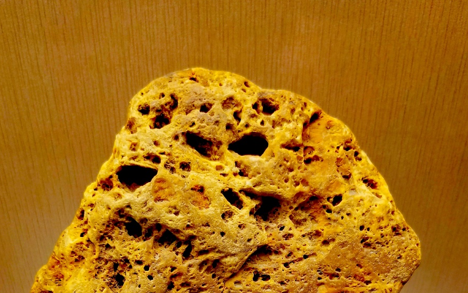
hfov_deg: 46.2
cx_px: 231
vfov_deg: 27.9
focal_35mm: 43
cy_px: 301
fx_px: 549
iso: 250
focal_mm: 4.66
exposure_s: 1/100
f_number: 1.4
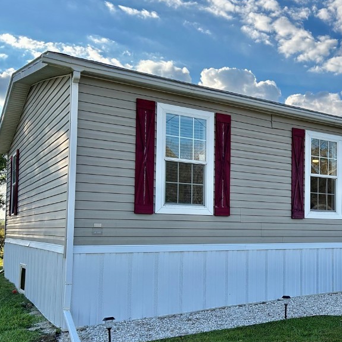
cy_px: 209
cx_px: 295
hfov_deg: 38.6
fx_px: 458
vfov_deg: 40.7
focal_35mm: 41
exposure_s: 1/1934
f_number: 1.5
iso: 50
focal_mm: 5.7
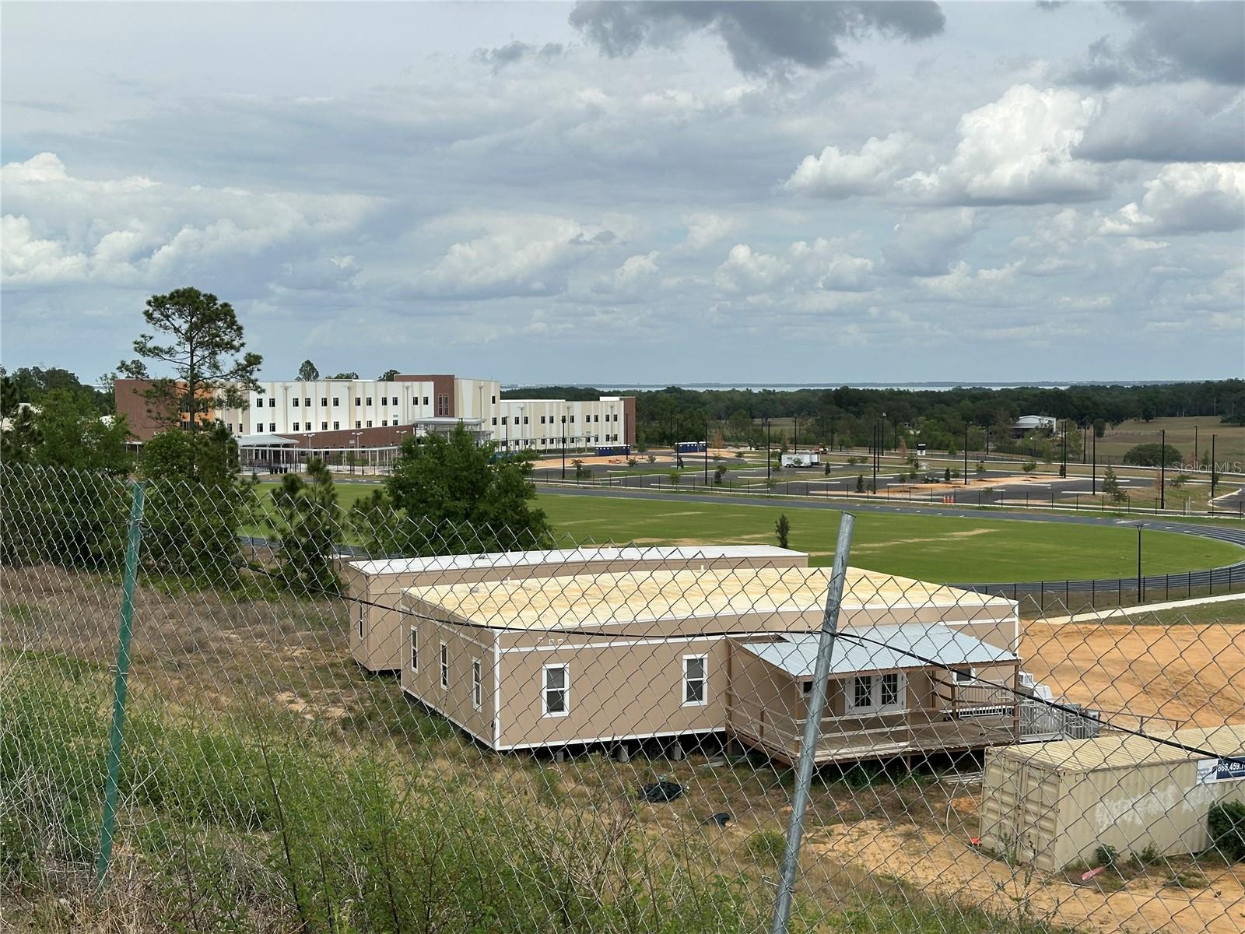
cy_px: 467
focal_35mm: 48
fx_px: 1726
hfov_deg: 39.7
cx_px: 622
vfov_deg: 30.3
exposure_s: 1/6211
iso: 64
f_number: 1.78
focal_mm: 6.86
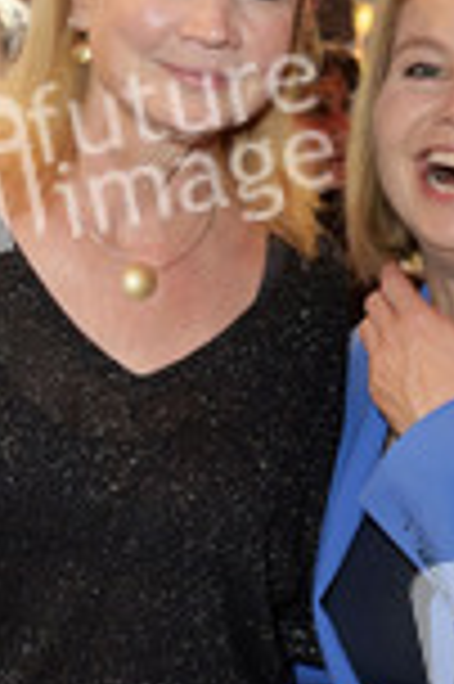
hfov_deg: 17.2
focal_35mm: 79
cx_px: 234
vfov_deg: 25.7
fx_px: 1498
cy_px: 387
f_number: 5.6
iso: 1600
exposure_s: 1/60
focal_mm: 30
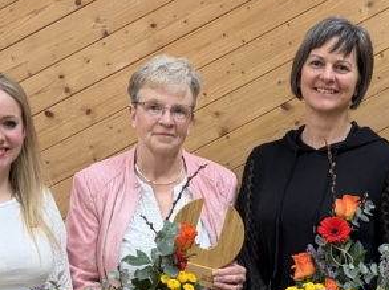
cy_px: 242
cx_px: 252
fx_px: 1021
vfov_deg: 16.1
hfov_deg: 21.5
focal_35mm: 91
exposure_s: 1/50
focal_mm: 5.96
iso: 250
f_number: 1.6
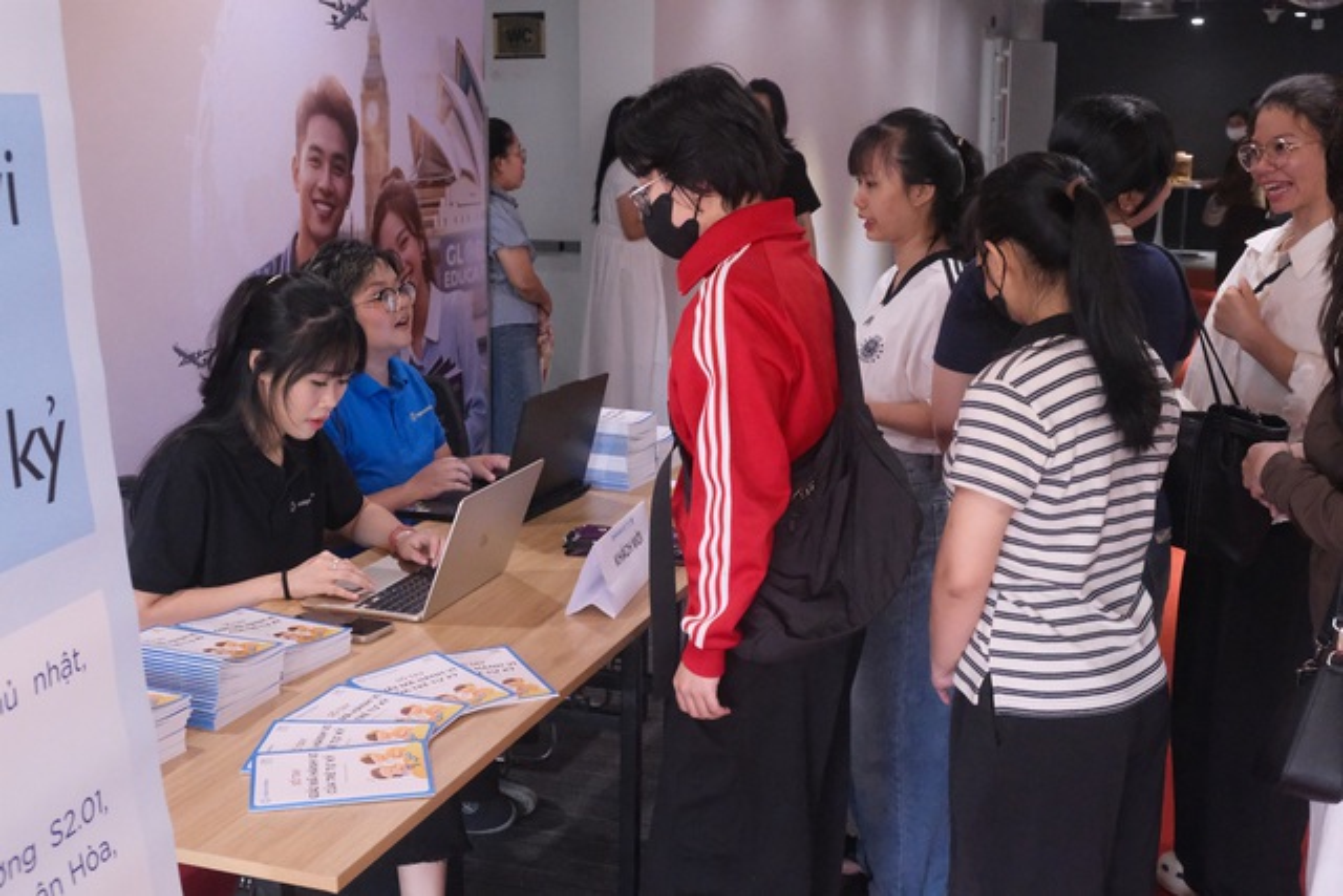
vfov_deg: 31.9
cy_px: 448
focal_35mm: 42
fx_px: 1567
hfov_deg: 46.4
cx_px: 672
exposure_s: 1/280
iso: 12800
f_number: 5.6
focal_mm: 27.7
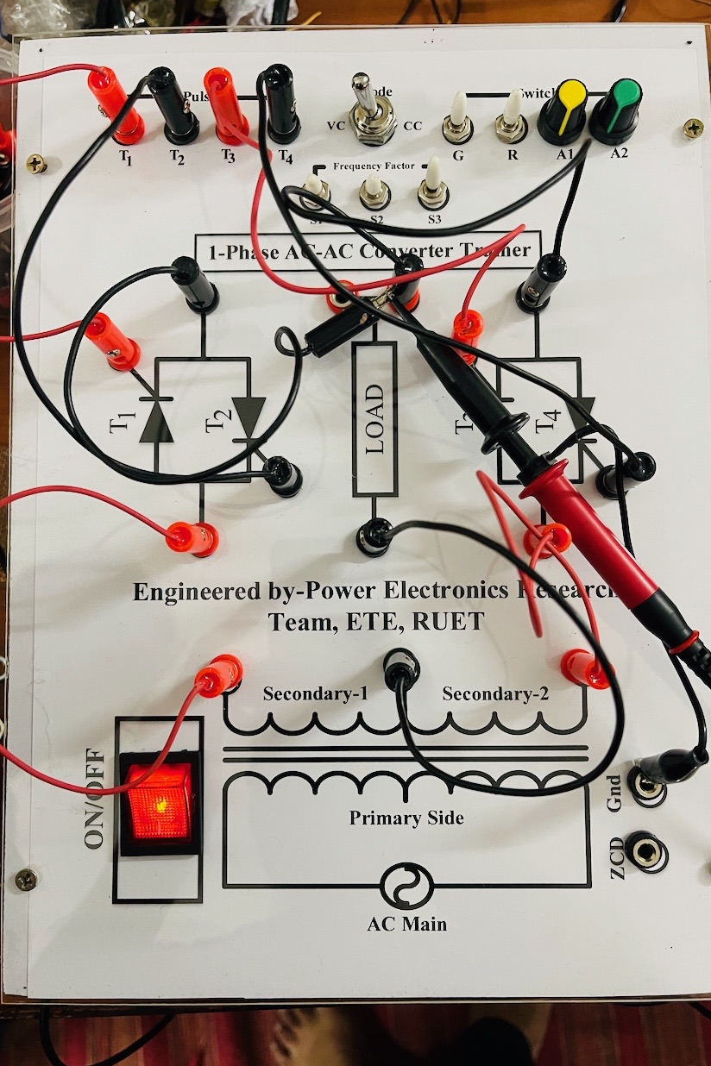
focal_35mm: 28
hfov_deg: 46.4
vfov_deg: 65.5
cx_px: 359
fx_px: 829
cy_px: 527
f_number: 1.6
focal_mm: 5.1
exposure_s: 1/50
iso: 320
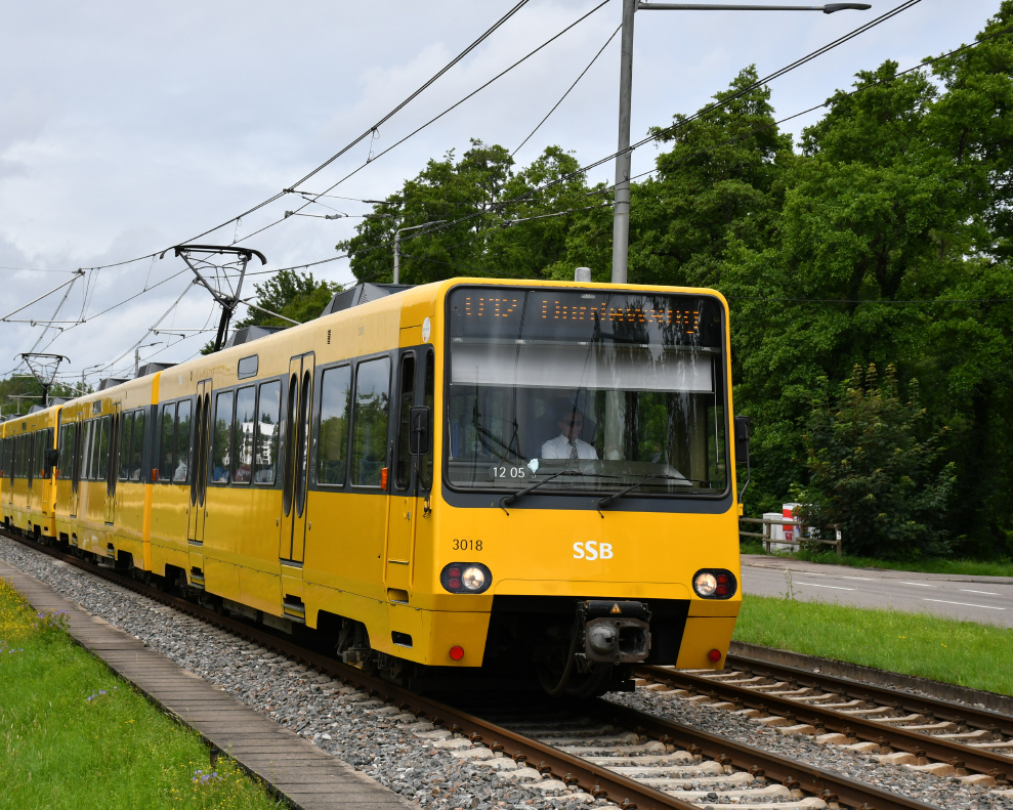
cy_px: 401
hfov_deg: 23.3
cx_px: 438
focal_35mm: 82
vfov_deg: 18.7
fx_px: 2458
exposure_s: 1/2000
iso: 400
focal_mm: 48
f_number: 7.1
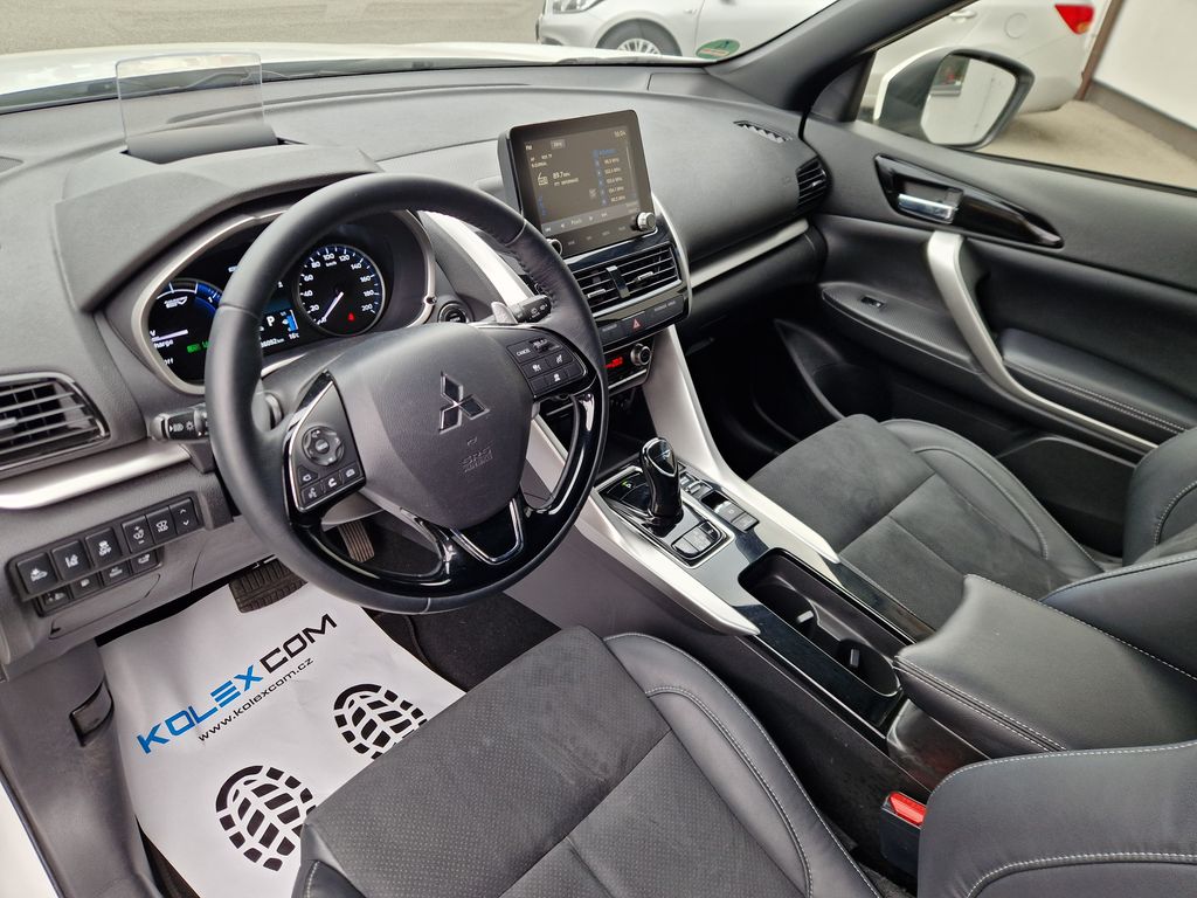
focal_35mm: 23
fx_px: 795
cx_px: 598
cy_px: 449
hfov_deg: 73.9
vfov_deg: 58.9
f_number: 1.8
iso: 100
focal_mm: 5.4
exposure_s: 1/180
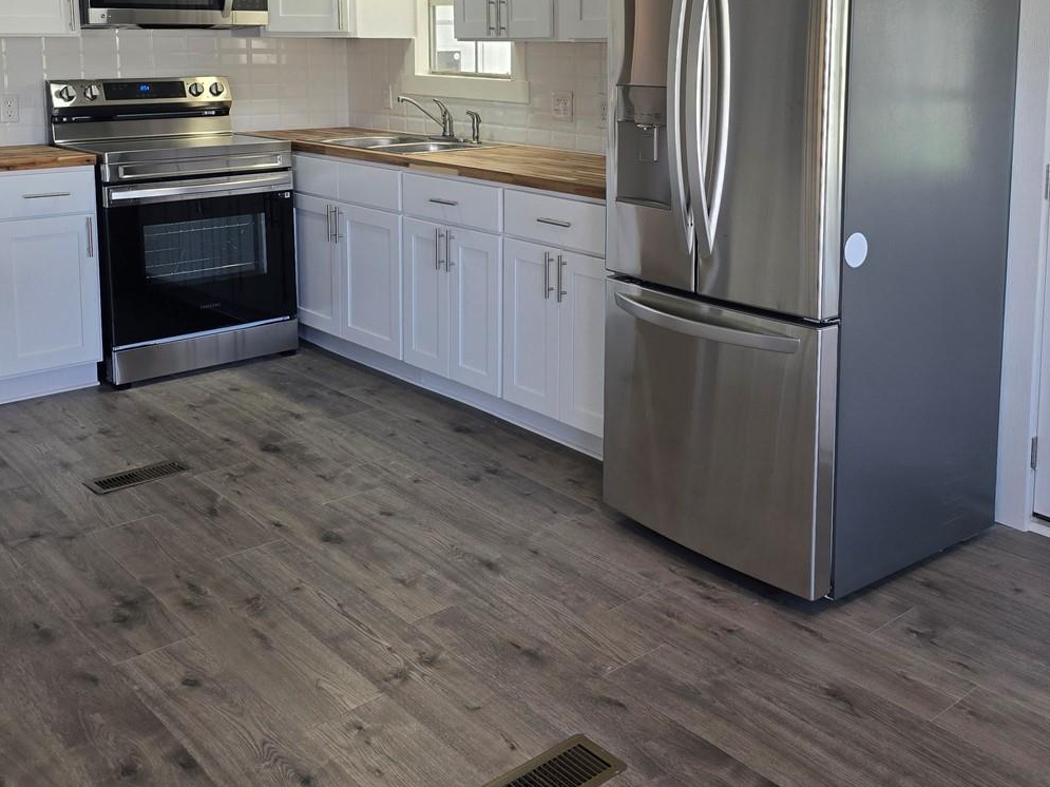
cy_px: 166
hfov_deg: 50.1
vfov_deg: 37.4
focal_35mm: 37
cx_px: 575
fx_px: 1122
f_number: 1.7
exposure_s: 1/120
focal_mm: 6.3
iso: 50
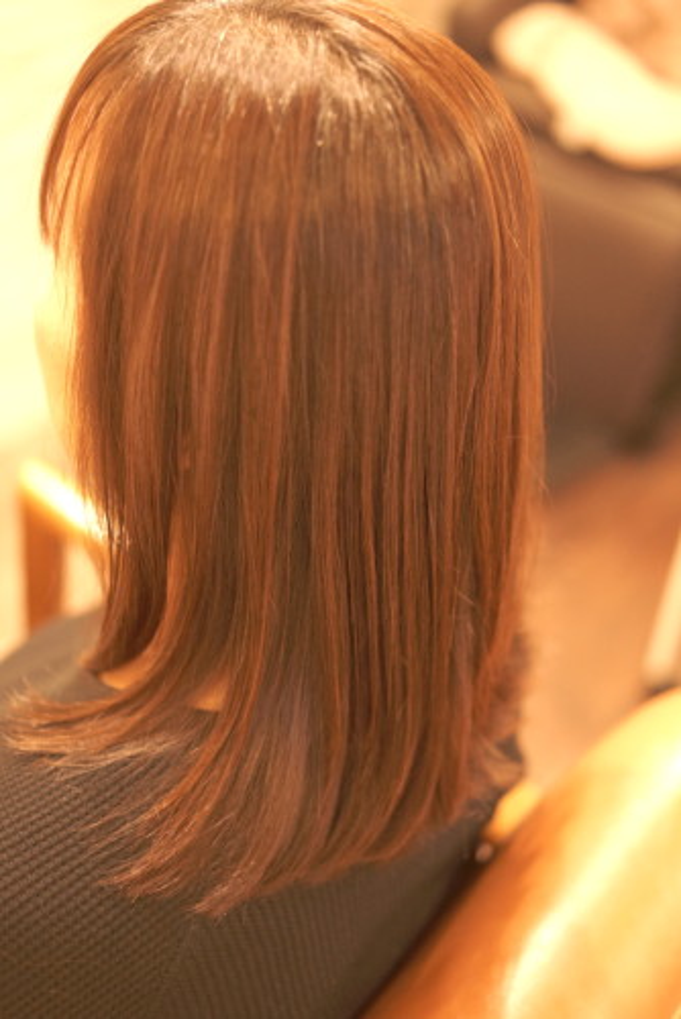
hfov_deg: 25.8
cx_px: 340
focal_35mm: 52
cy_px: 510
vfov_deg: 37.8
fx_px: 1488
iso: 800
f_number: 1.8
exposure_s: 1/160
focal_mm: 35
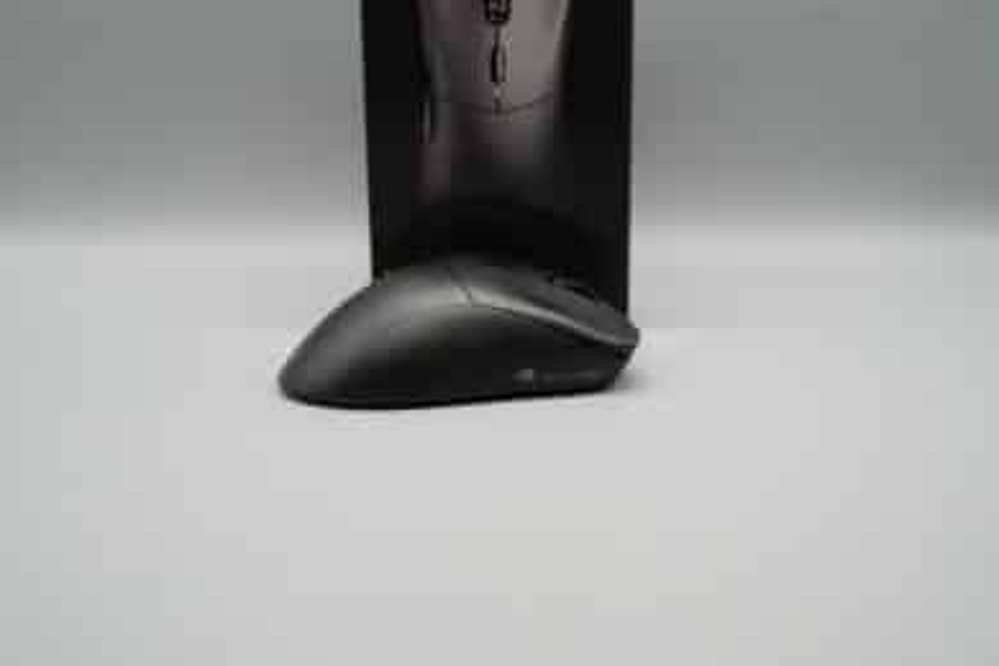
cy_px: 333
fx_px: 1221
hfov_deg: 44.5
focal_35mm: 44
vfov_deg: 30.5
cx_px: 500
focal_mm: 44
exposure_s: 1/50
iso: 400
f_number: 9
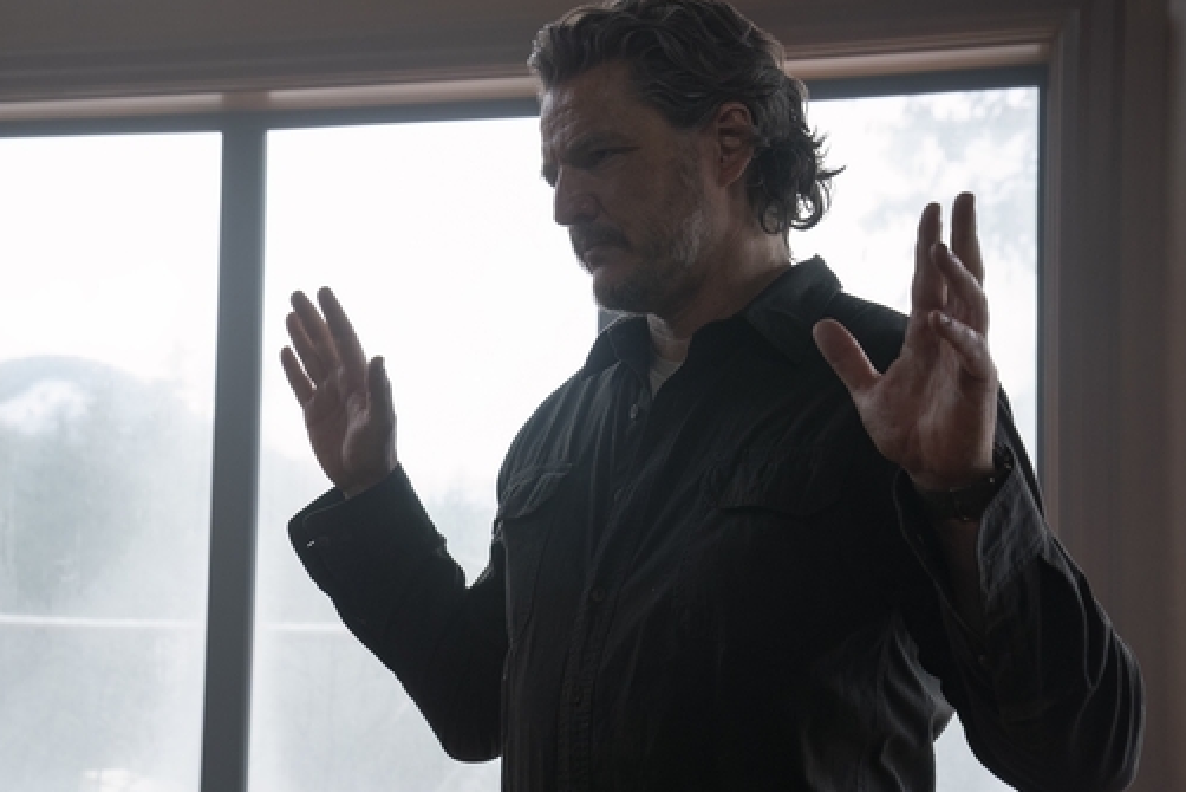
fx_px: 2109
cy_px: 411
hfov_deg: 31.4
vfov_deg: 21.3
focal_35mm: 64
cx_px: 546
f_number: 7.1
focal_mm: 57
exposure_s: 1/400
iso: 2500
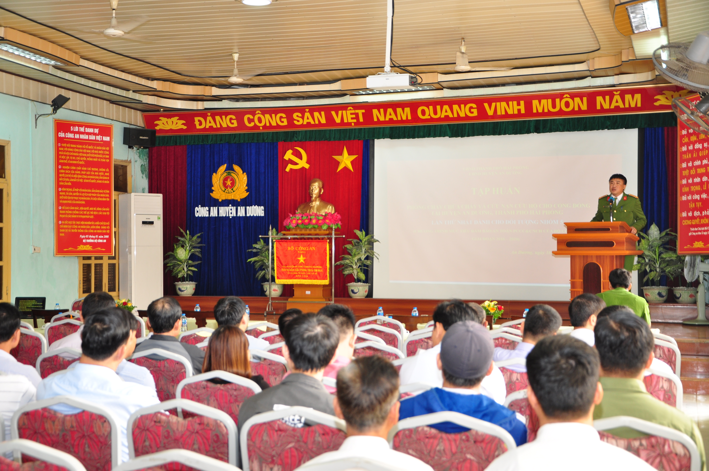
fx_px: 1033
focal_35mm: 52
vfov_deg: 25.7
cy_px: 236
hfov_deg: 37.9
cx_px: 354
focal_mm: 35
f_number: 4.5
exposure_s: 1/30
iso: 320
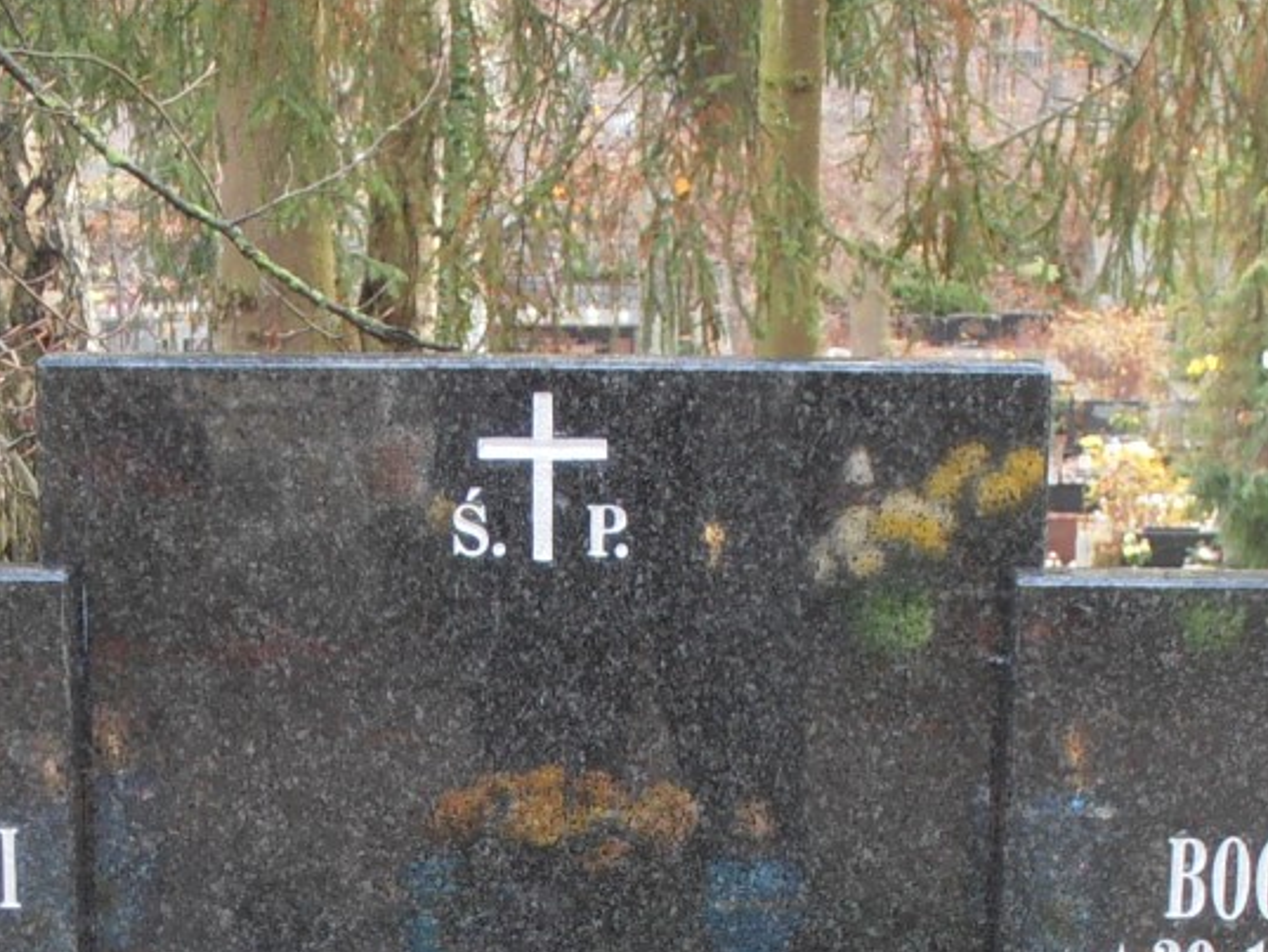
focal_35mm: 118
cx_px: 562
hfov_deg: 16.7
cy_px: 1080
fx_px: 4323
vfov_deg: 12.3
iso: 125
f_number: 4.2
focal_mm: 7.87
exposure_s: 1/25
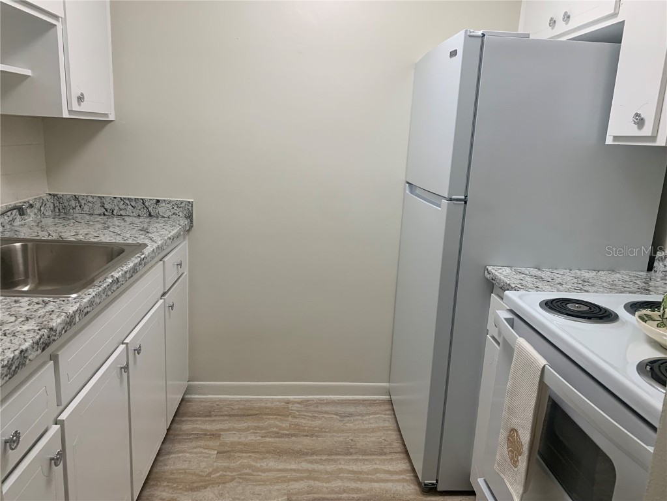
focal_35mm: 26
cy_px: 250
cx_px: 334
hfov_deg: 67.3
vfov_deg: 53.1
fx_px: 501
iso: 80
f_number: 1.8
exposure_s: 1/120
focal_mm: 4.25
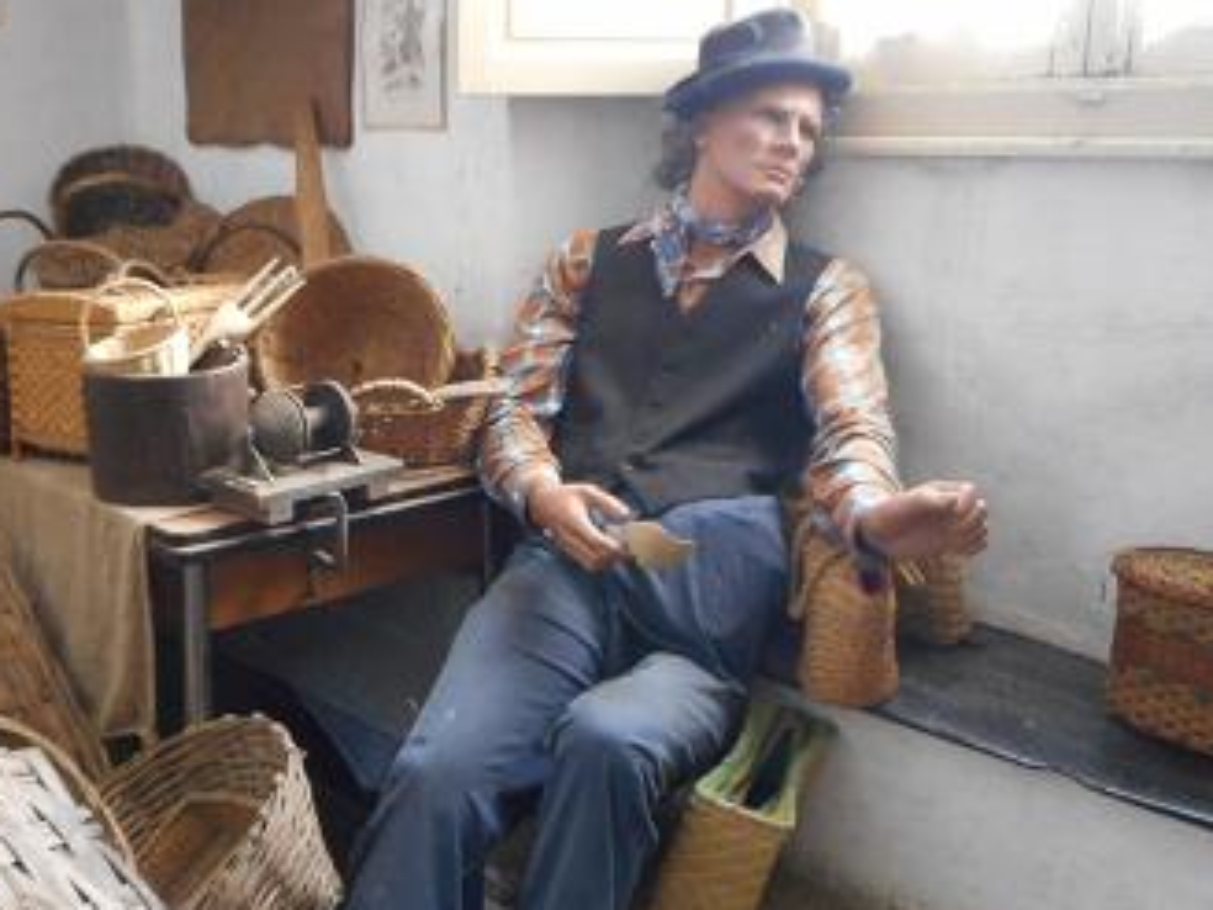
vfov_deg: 36.8
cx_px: 364
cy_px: 466
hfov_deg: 46.8
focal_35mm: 39
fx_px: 1367
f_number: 3.7
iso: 400
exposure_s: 1/10
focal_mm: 4.5
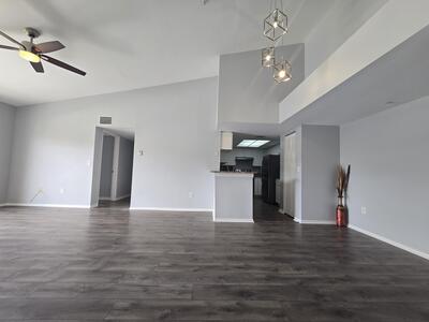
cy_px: 161
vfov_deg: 89.9
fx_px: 161
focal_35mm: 13
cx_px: 214
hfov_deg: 106.2
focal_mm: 2.2
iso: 80
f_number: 2.2
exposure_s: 1/60
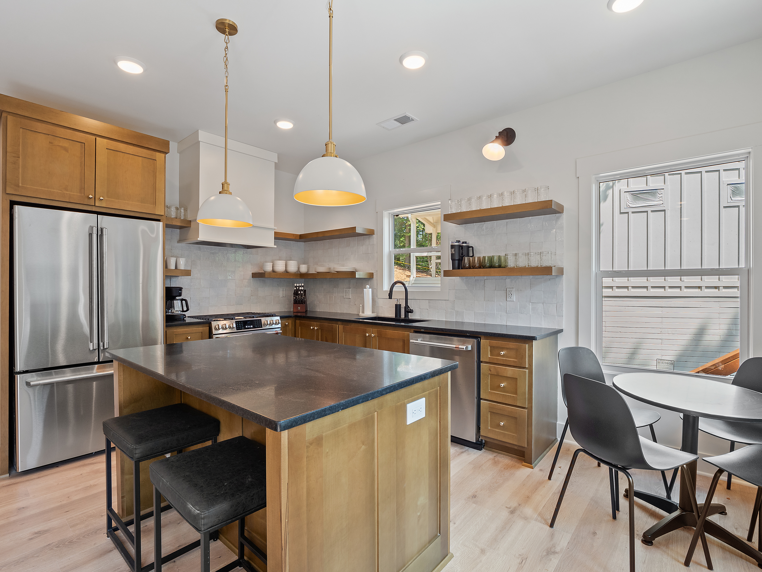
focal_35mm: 16
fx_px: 352
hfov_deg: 94.5
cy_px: 286
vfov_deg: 78.1
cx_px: 381
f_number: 5.6
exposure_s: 1/15
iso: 200
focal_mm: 8
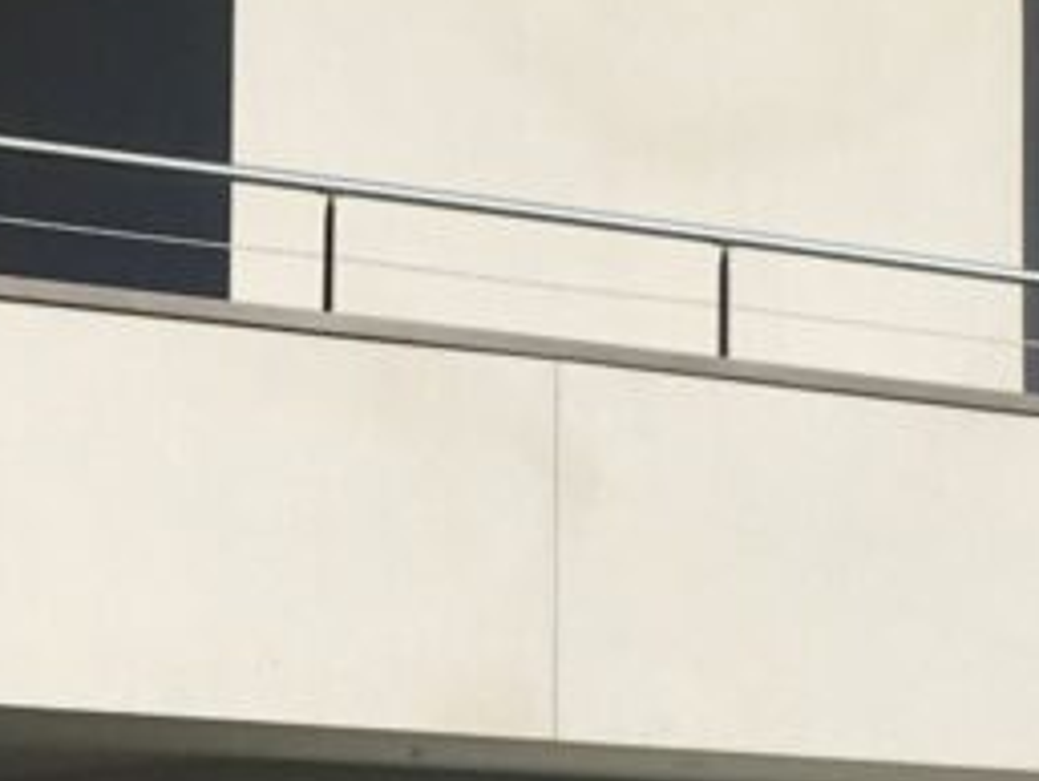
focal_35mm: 169
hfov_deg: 11.6
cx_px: 210
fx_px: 5075
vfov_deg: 8.8
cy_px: 540
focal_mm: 4.15
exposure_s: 1/2959
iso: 25
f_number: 2.2
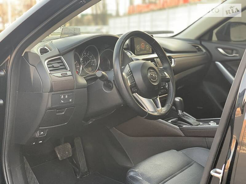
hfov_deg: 36.8
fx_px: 370
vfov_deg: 28.0
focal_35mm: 52
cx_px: 123
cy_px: 92
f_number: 2.4
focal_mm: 6
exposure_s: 1/73
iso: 125
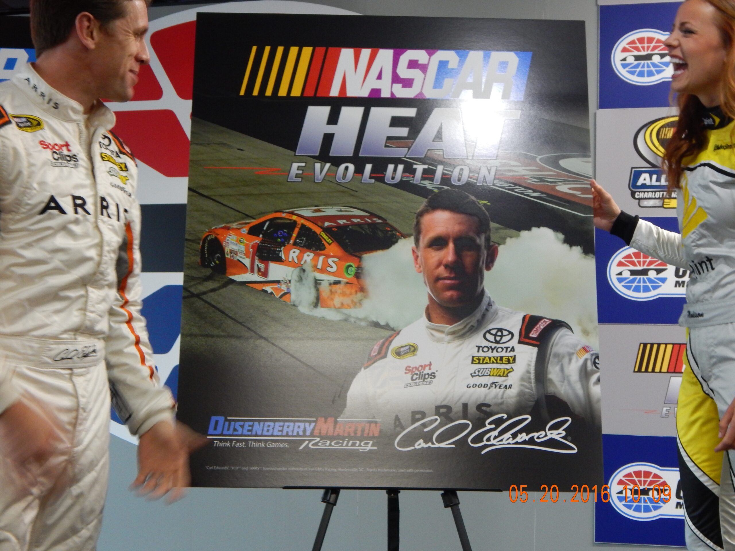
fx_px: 1295
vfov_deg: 24.0
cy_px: 276
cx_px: 368
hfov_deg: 31.7
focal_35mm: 61
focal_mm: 10.9
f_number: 4
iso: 400
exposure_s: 1/25
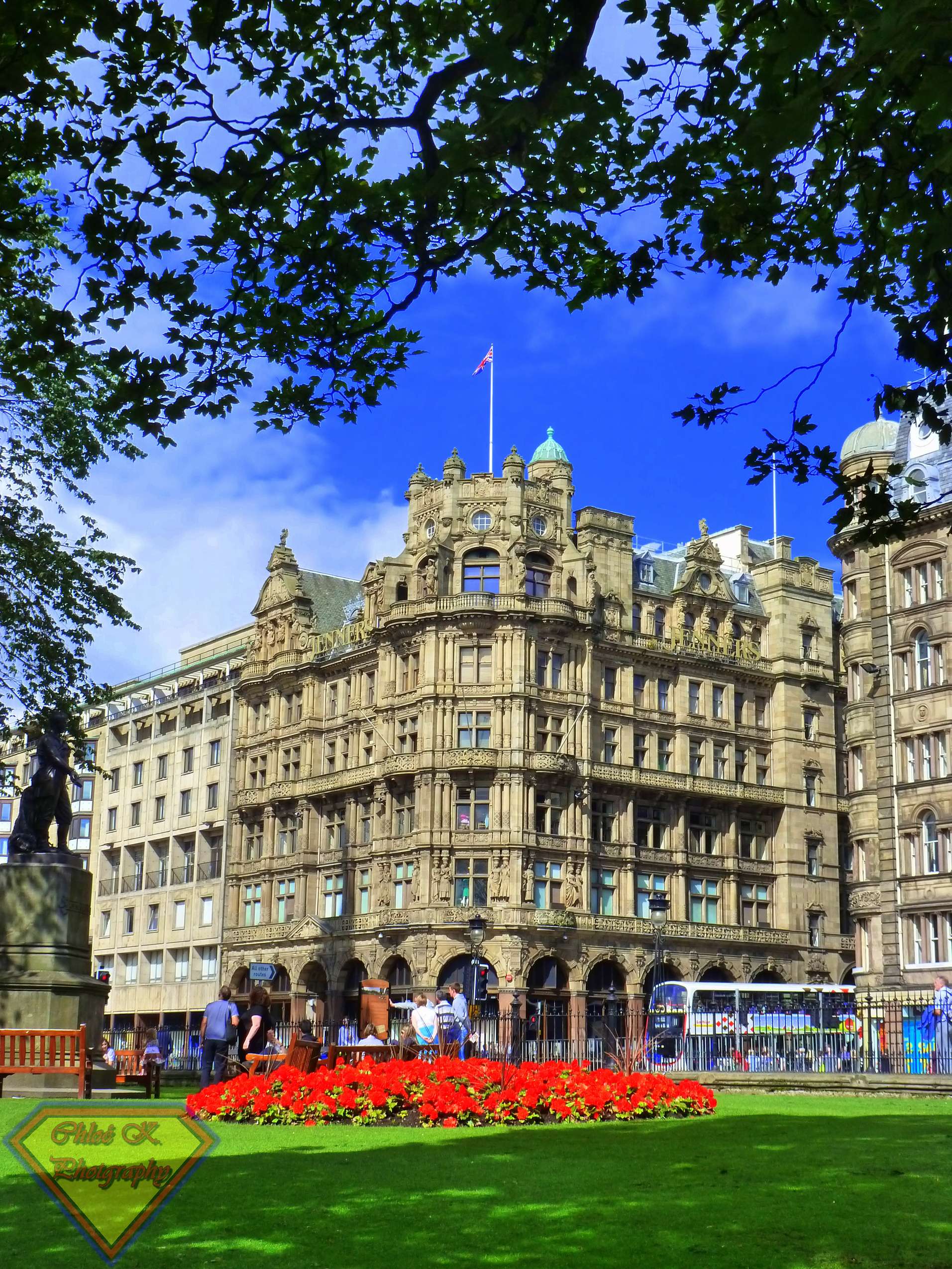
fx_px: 1796
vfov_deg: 38.9
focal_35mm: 49
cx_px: 476
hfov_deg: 29.7
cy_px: 634
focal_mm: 8.7
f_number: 4.5
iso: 250
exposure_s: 1/400
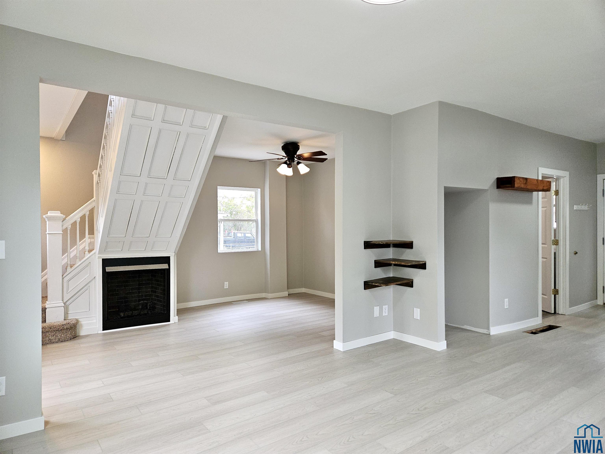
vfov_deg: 58.9
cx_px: 302
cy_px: 227
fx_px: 402
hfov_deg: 73.9
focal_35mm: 23
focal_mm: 5.4
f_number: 1.8
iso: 64
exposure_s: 1/60
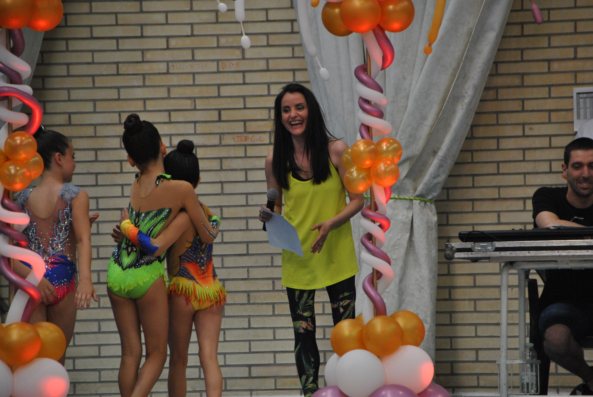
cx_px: 296
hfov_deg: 6.9
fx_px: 4948
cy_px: 198
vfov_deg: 4.6
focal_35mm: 300
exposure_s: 1/160
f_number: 6.3
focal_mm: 200
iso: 800
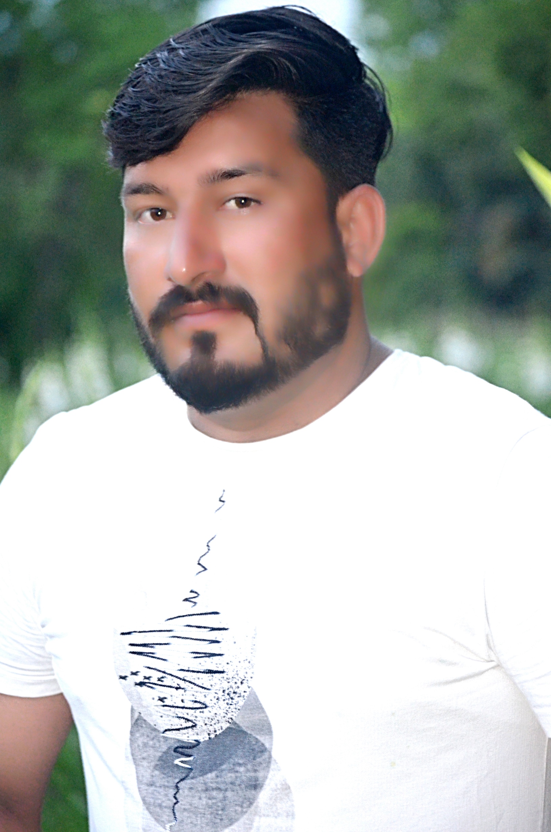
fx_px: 2698
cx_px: 276
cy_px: 416
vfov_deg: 17.5
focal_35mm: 117
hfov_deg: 11.7
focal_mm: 78
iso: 1800
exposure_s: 1/60
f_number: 4.5
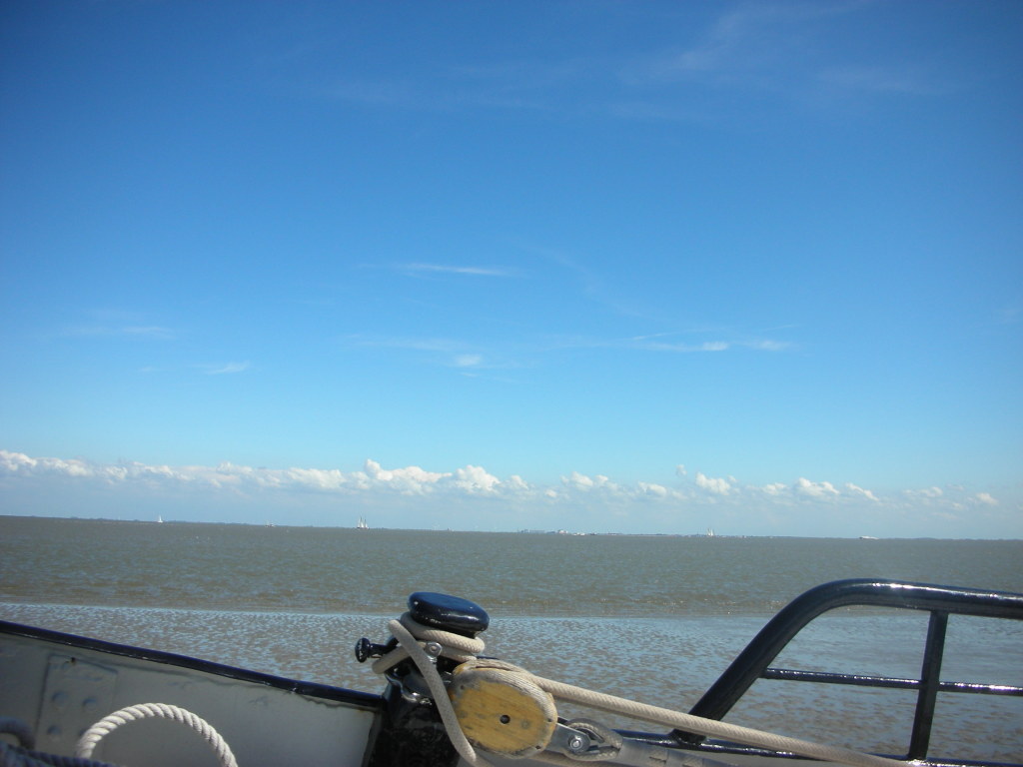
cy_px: 384
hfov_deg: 52.6
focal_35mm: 35
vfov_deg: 40.7
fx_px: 1034
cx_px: 512
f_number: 8.5
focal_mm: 5.8
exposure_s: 1/113
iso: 50
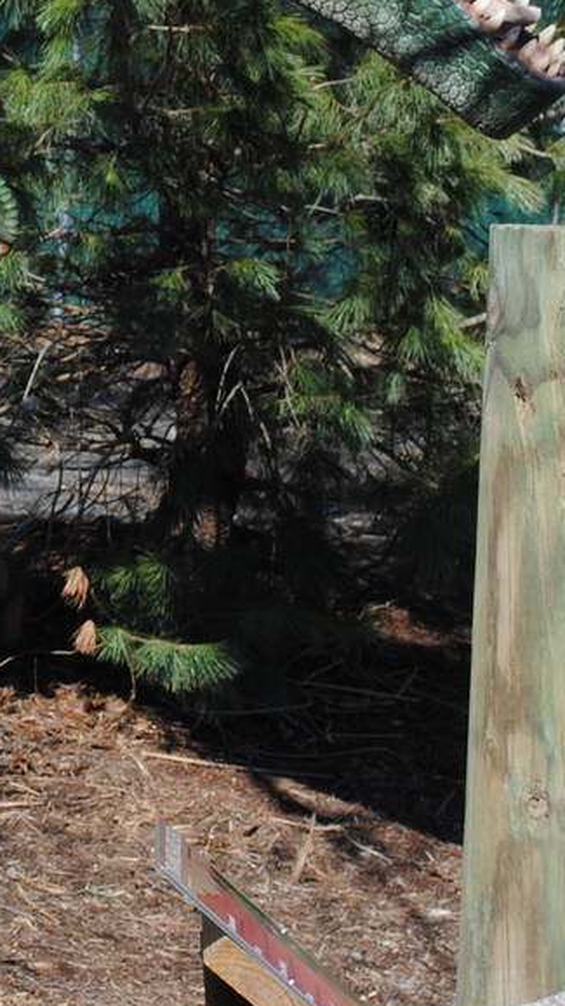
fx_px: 4642
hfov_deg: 6.9
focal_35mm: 174
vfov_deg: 12.3
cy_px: 147
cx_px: -297
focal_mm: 40
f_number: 7.1
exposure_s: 1/250
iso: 100
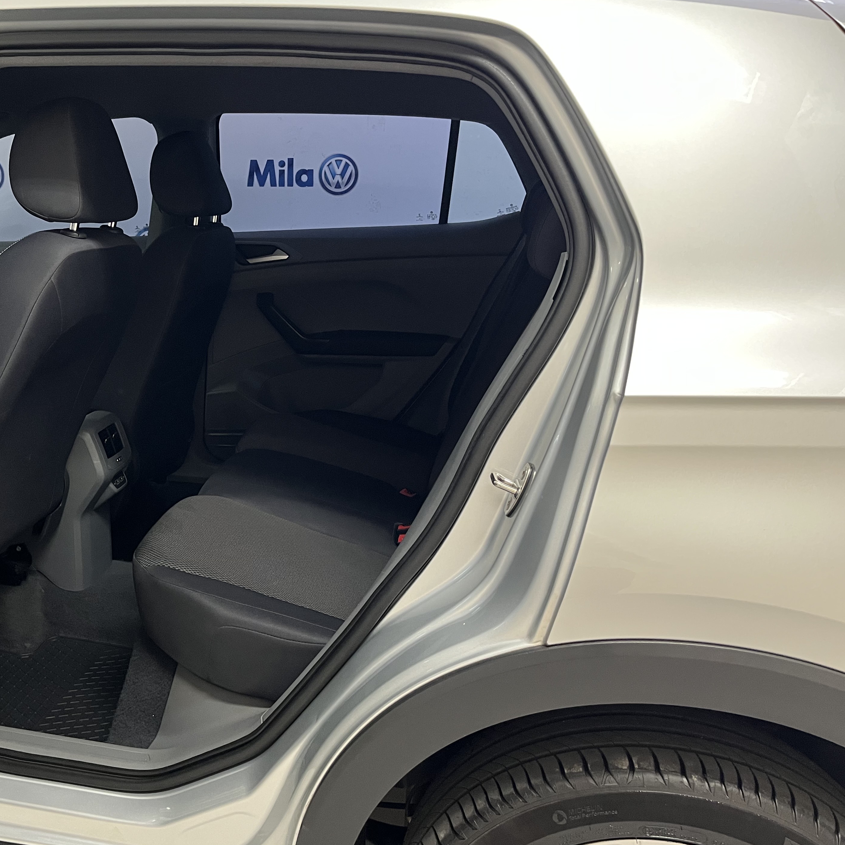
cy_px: 398
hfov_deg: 48.4
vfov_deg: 49.7
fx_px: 911
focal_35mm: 33
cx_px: 243
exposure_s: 1/60
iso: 320
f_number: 1.6
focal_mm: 5.1
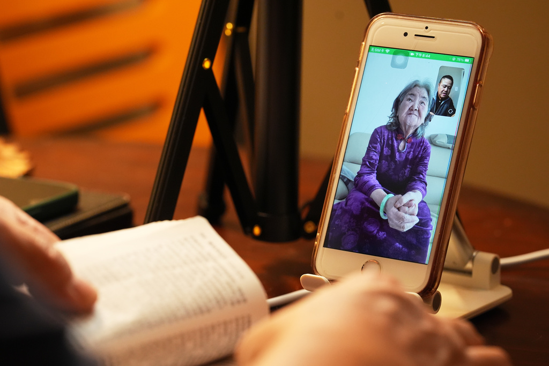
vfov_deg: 10.2
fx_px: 2059
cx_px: 274
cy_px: 183
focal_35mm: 135
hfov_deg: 15.2
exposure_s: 1/125
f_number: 5.6
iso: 3200
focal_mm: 135
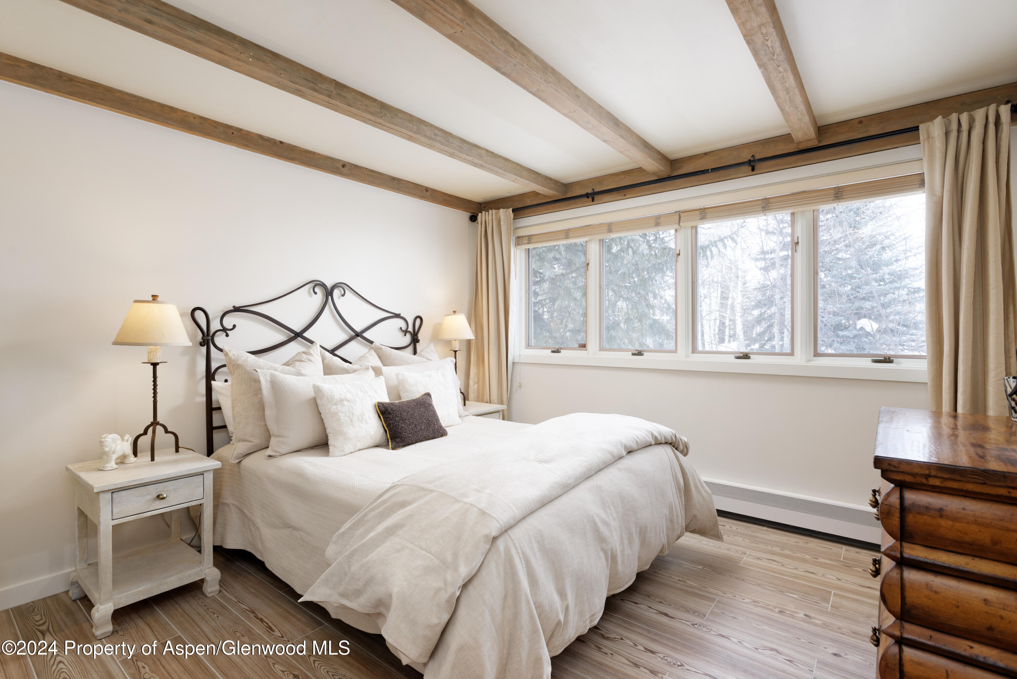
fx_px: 480
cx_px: 508
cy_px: 340
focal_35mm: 17
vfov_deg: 70.5
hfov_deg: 93.3
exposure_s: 1/100
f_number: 7.1
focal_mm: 17
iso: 640
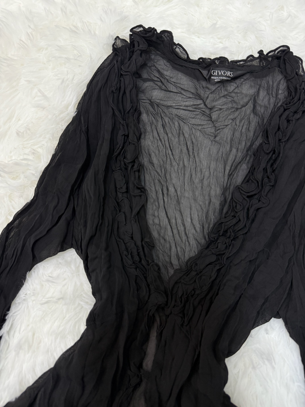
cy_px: 204
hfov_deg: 56.8
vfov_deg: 71.6
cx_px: 152
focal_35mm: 24
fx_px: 282
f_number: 1.78
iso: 200
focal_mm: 6.76
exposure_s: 1/63
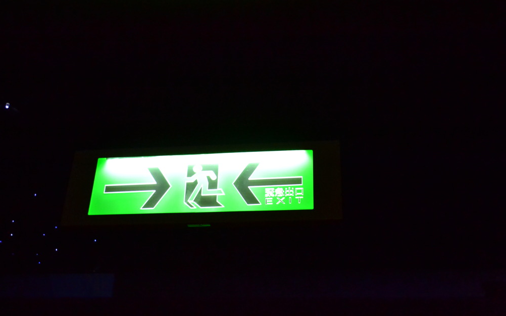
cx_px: 255
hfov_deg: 40.3
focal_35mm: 50
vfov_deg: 25.8
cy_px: 145
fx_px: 689
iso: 3200
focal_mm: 32
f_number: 4.8
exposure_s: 1/50
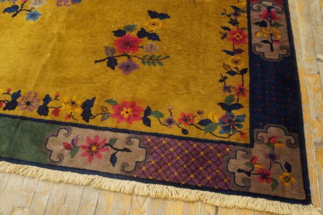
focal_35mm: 30
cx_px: 162
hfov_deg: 62.0
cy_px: 108
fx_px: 269
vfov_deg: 43.5
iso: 1250
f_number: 4
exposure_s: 1/60
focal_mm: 20
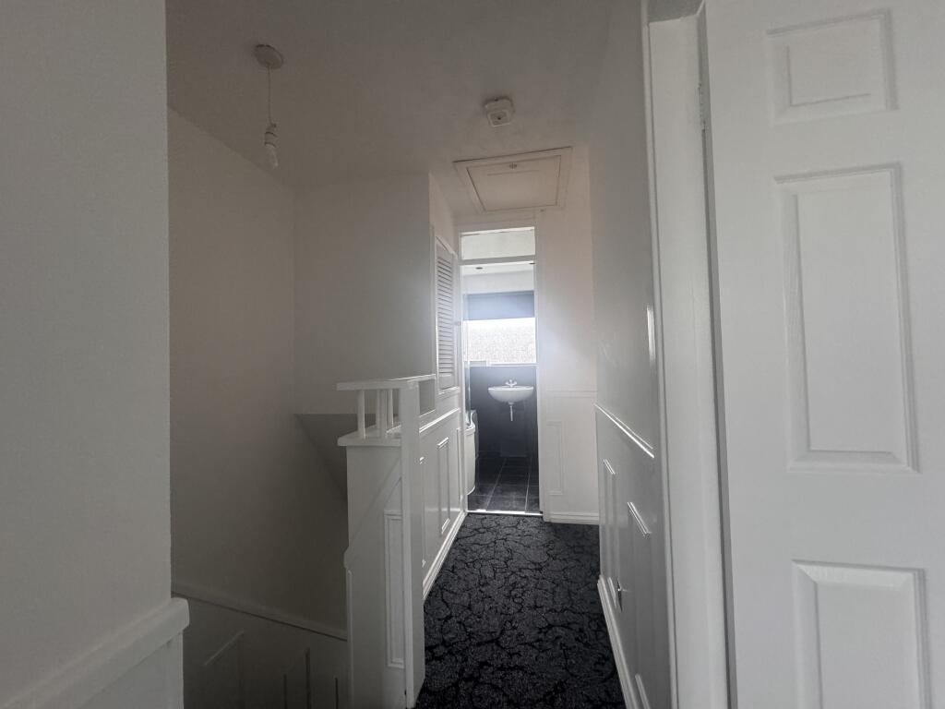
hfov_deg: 102.1
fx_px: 382
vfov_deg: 85.7
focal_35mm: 14
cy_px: 354
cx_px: 472
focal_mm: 2.22
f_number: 2.2
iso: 320
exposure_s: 1/70
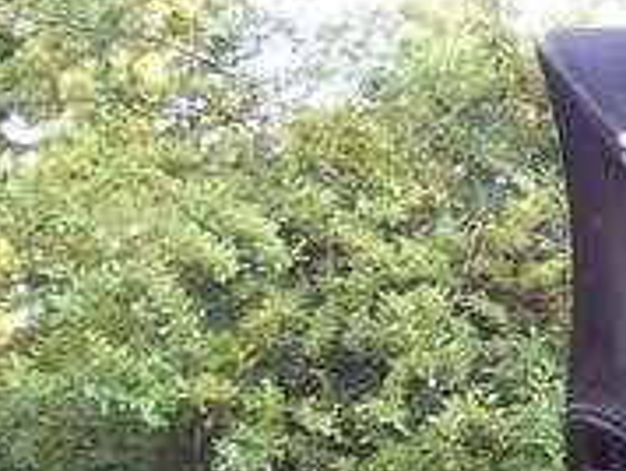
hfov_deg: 14.6
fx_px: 2318
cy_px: 408
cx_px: 869
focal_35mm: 128
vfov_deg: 11.5
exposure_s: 1/30
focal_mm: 8
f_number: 2.8
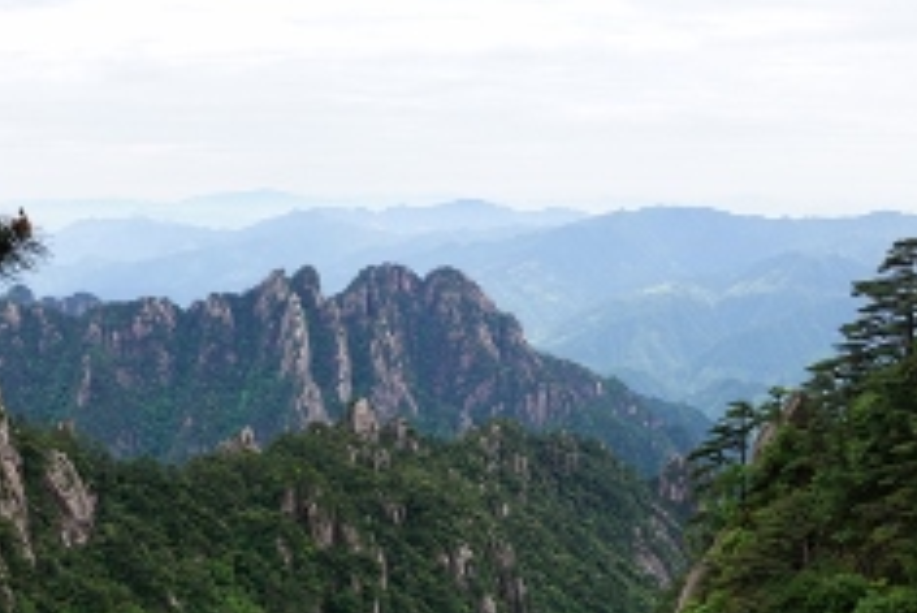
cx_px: 449
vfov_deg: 29.2
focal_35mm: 46
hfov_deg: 42.7
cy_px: 377
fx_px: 1172
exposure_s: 1/125
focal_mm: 18
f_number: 9
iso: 100
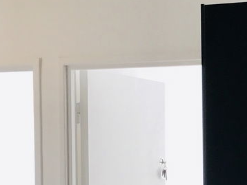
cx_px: 224
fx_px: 893
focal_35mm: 125
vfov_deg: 11.5
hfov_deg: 15.6
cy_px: 250
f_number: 1.8
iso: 25
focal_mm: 3.99
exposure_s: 1/100
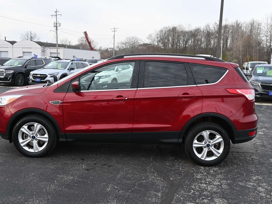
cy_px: 102
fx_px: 289
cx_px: 125
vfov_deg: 38.8
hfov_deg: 50.3
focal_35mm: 37
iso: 200
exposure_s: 1/250
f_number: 5
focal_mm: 22.5
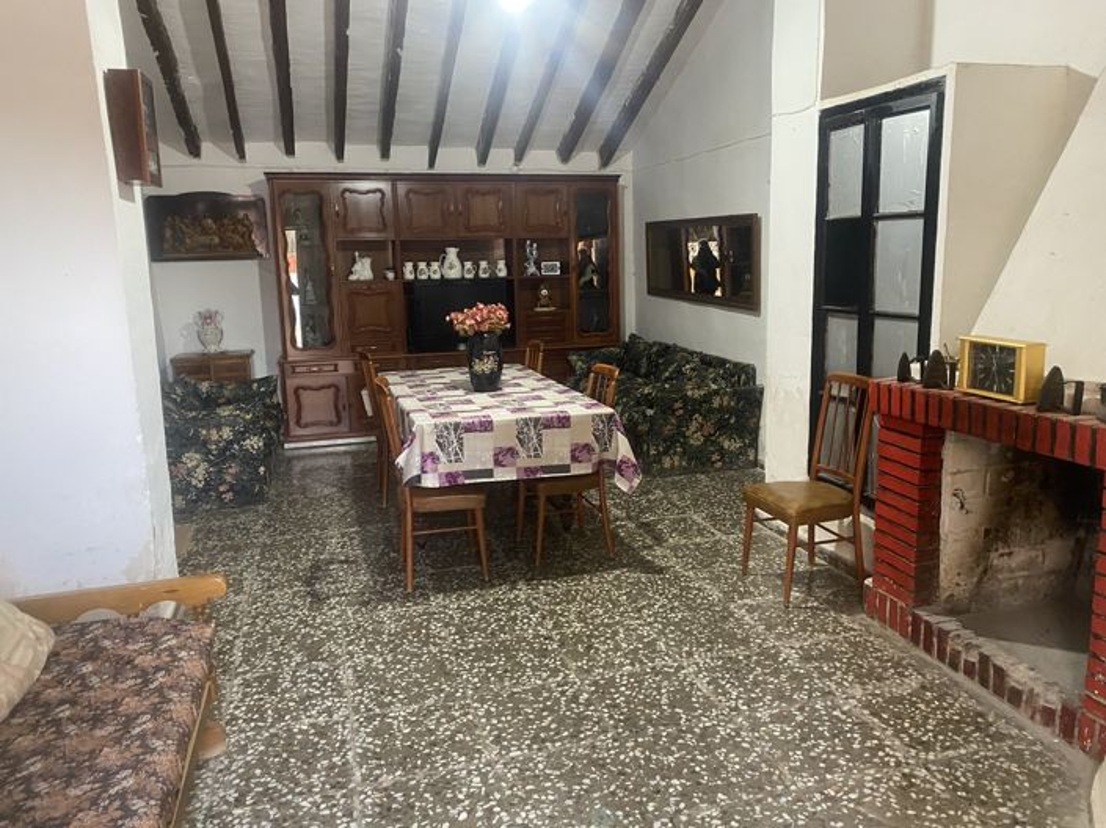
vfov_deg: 53.0
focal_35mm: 26
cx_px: 553
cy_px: 414
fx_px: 830
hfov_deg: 67.3
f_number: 1.8
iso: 400
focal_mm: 4.25
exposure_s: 1/50
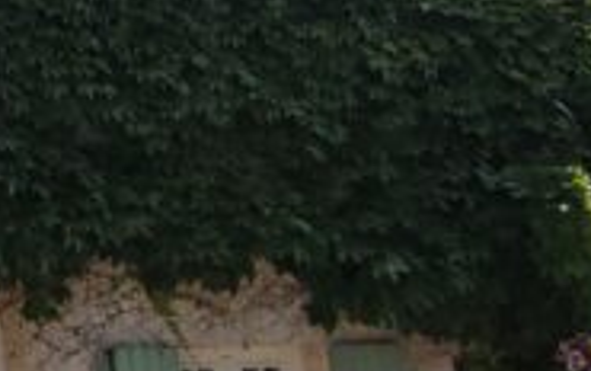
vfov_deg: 13.7
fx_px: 1515
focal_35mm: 94
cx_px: -502
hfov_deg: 17.5
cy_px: -27
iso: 50
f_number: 2.2
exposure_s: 1/2530
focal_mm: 1.65
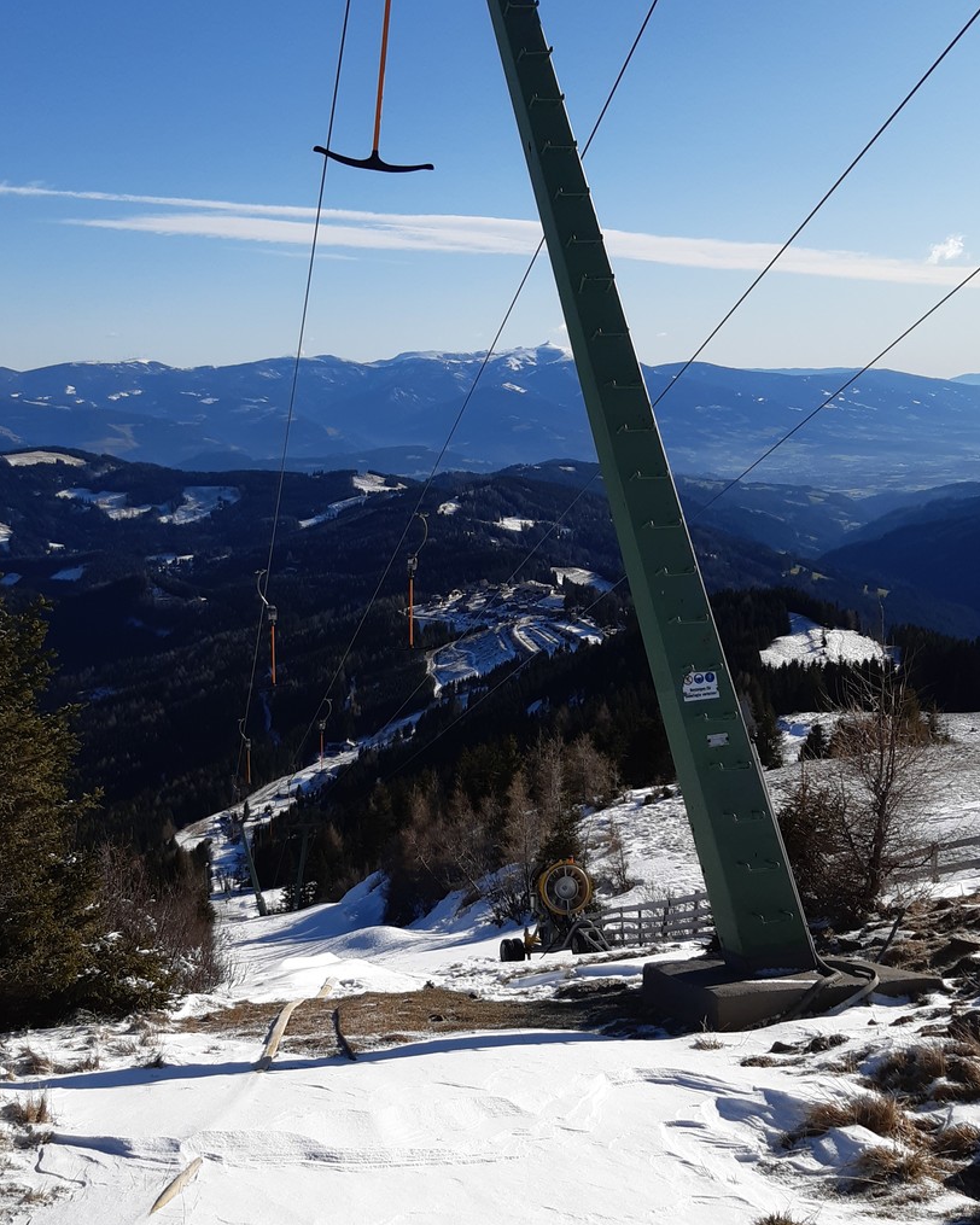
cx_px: 395
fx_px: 1450
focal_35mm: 40
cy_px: 655
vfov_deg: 45.8
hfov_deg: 37.2
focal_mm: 3.92
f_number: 1.7
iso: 40
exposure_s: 1/3413
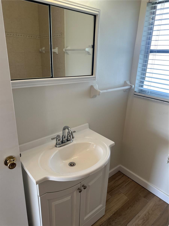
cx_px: 84
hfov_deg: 56.8
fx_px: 156
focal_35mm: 24
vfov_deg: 71.6
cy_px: 113
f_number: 1.78
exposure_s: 1/120
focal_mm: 6.86
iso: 160
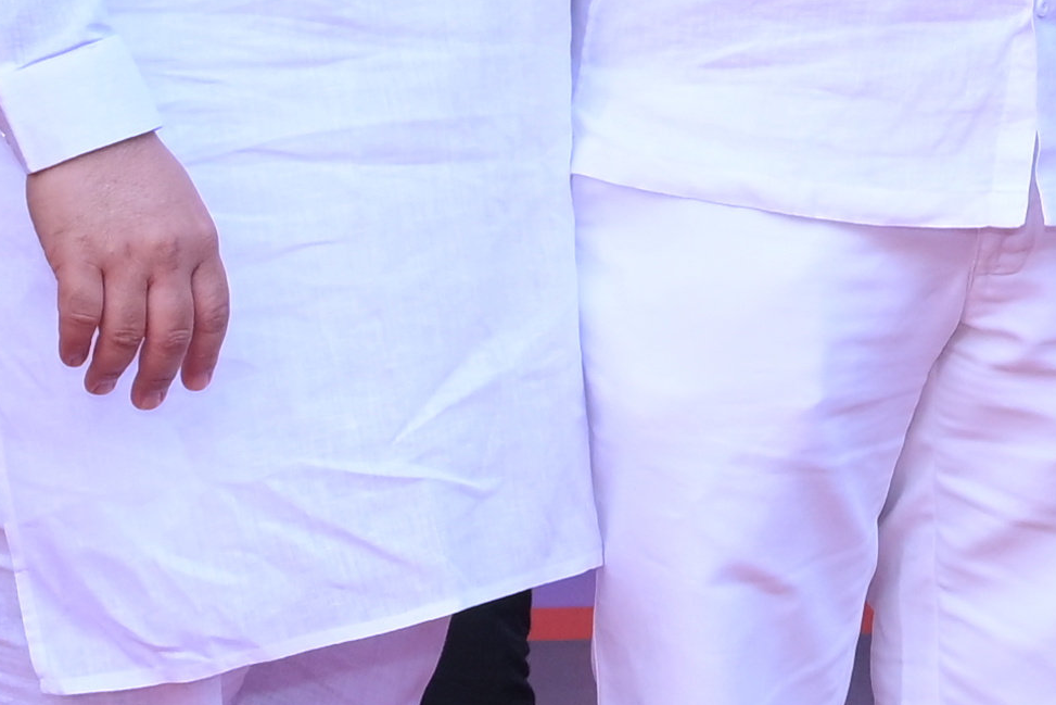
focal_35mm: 230
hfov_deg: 8.3
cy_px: -246
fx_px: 6747
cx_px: 2451
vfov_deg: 5.9
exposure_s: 1/160
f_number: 7.1
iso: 1000
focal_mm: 37
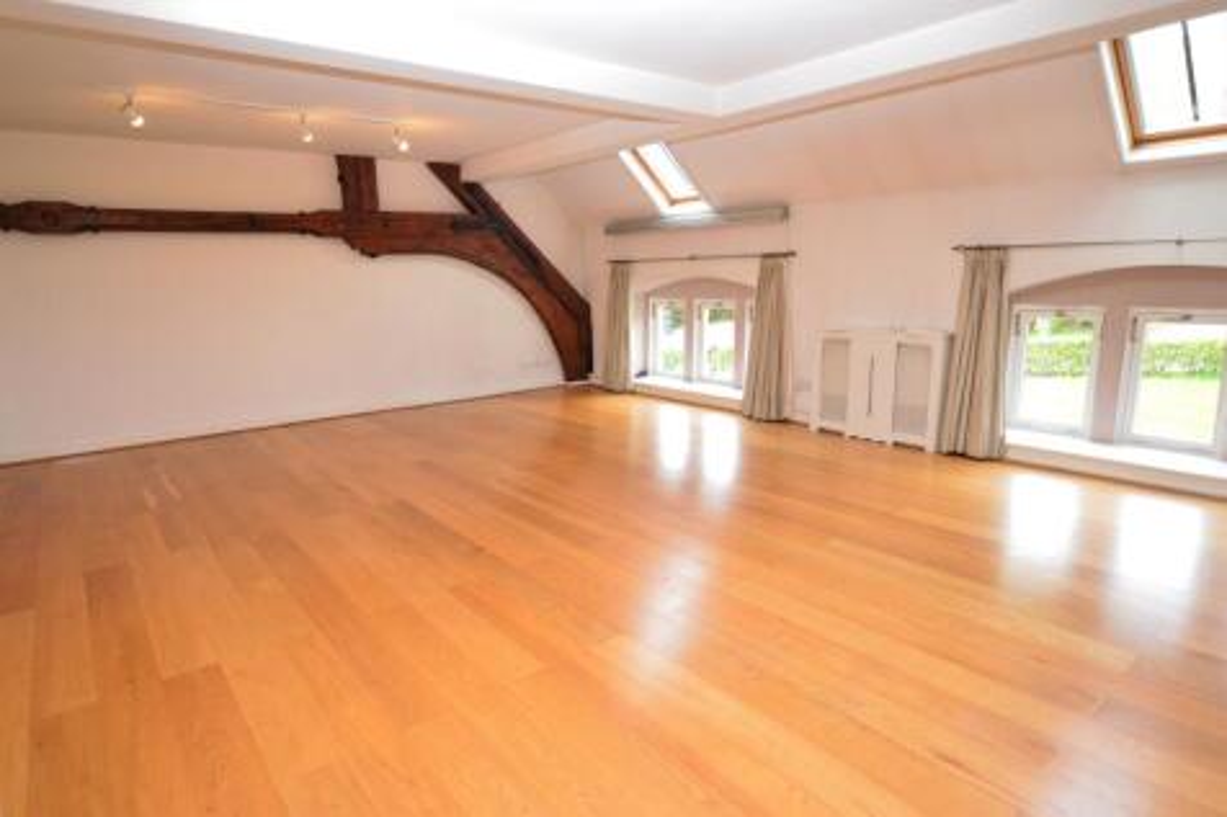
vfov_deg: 77.3
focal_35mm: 15
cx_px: 614
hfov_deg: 100.4
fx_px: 511
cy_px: 408
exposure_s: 1/80
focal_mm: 10
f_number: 4.5
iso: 400
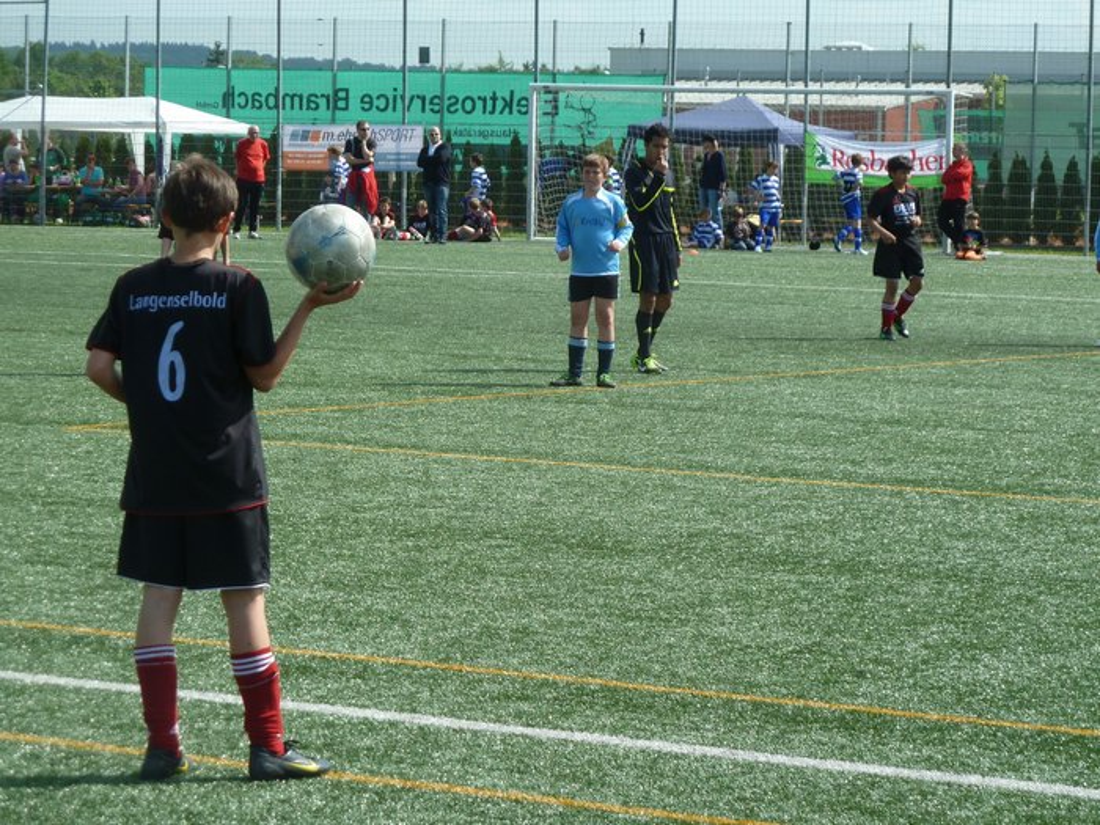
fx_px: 4353
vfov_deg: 10.8
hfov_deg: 14.4
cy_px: 412
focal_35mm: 137
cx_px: 550
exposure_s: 1/400
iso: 80
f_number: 4.5
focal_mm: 22.5
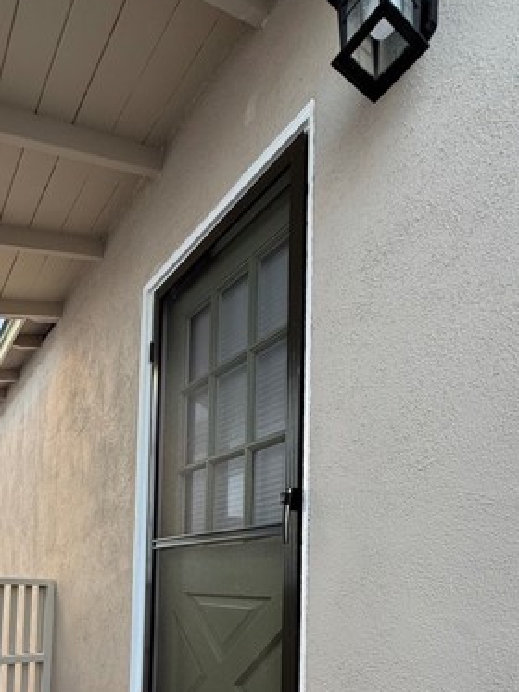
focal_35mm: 24
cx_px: 237
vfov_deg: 64.3
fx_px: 480
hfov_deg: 56.8
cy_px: 568
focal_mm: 2.22
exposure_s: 1/99
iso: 80
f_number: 2.2
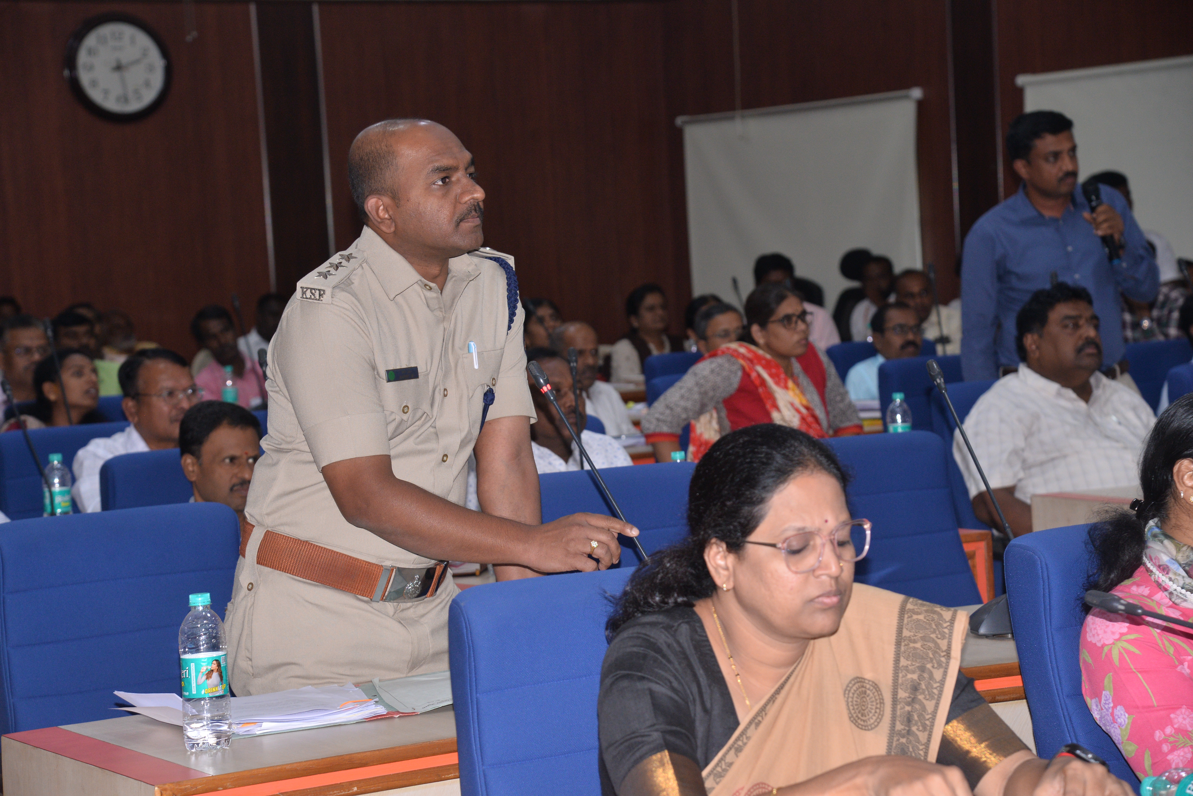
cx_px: 596
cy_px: 398
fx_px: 3050
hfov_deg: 22.1
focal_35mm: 92
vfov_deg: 14.9
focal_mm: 92
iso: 800
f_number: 7.1
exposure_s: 1/100
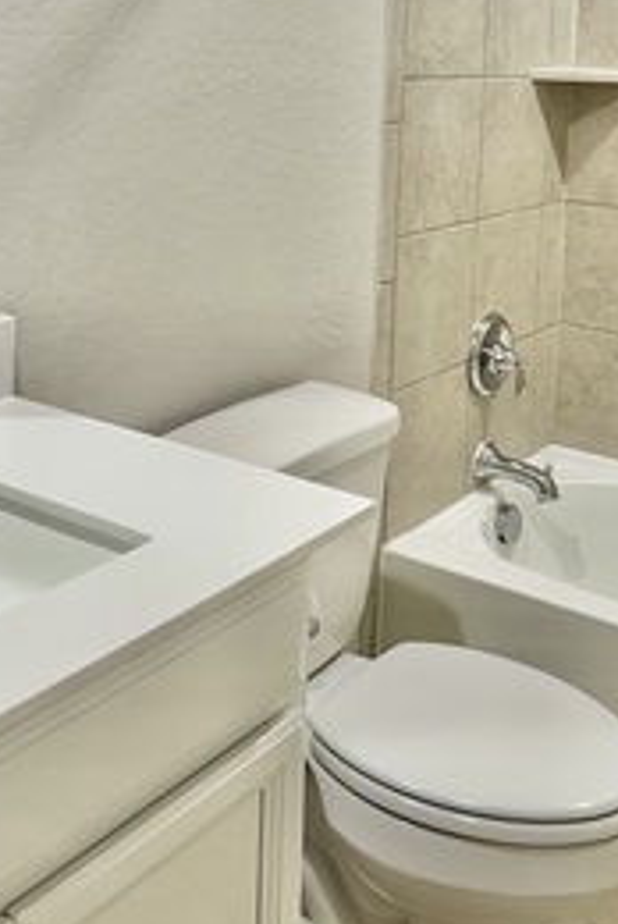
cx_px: 440
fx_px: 1181
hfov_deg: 29.0
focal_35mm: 46
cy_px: 149
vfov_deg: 40.4
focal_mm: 6.86
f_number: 1.78
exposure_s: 1/120
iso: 125
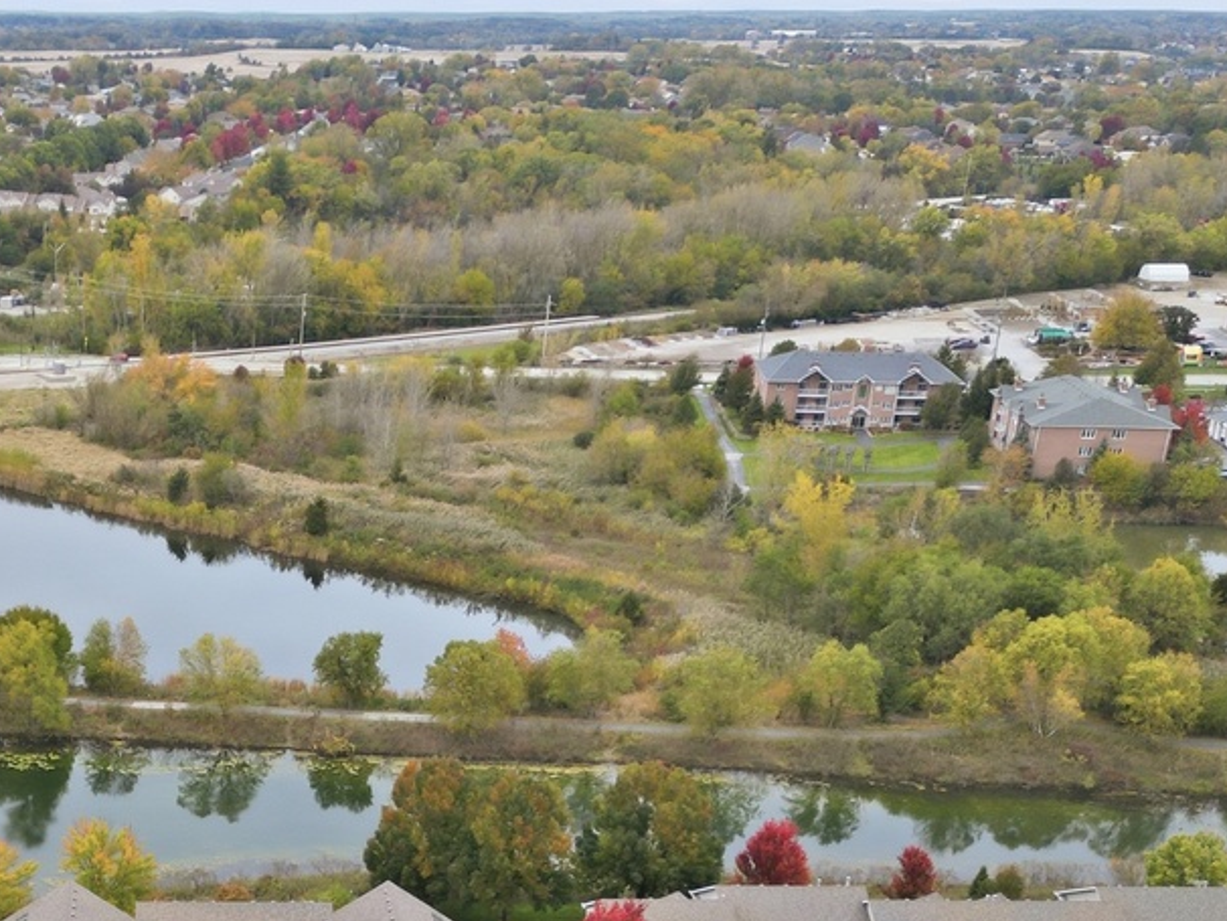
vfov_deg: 24.4
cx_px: 140
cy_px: 947
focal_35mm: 57
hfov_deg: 32.2
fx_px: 2021
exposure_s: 1/400
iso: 200
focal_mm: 6.7
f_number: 1.7
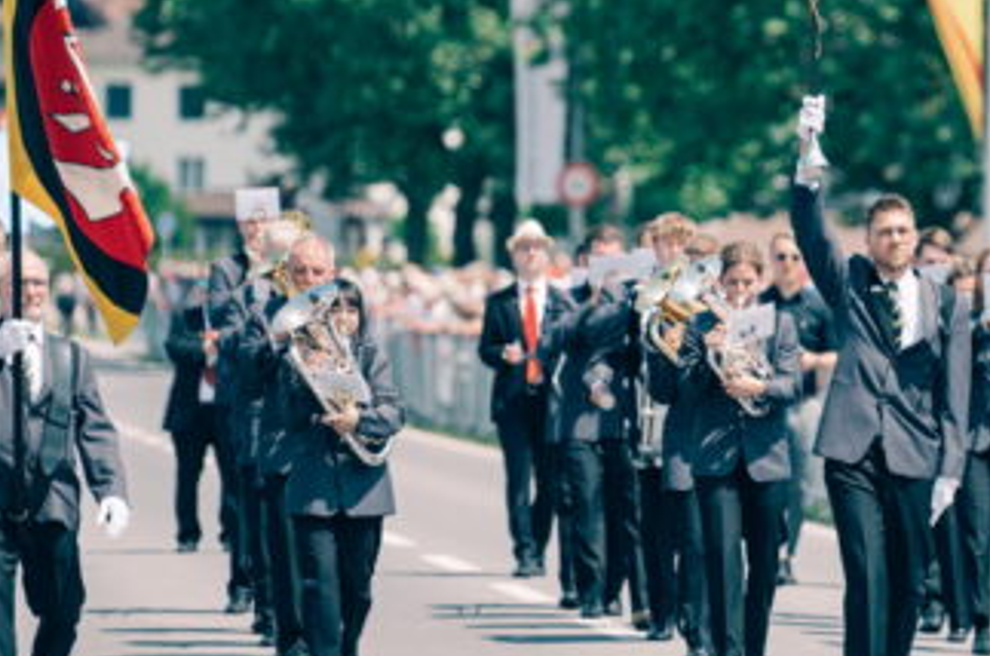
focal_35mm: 403
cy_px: 236
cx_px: 938
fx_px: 11061
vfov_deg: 3.4
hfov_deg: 5.1
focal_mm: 200
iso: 100
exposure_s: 1/1600
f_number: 2.8
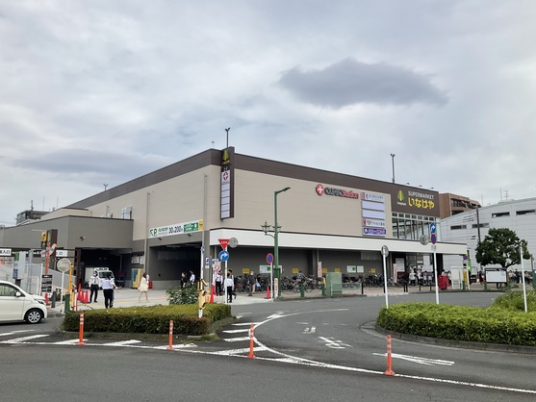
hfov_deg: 61.6
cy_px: 201
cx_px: 268
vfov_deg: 48.2
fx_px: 449
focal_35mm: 29
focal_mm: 3
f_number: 1.8
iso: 25
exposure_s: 1/2667
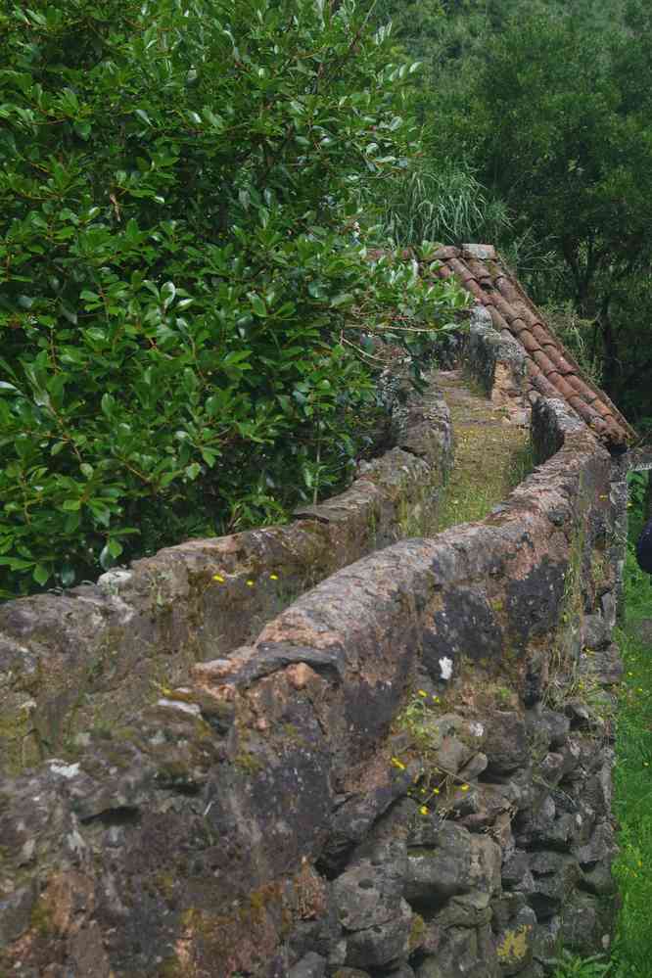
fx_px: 1630
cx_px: 326
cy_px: 489
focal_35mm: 60
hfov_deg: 22.6
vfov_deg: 33.4
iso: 200
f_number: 8
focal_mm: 40
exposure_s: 1/80
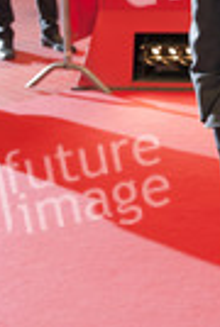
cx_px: 312
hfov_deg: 11.2
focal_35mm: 119
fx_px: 1085
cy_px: 71
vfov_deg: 17.0
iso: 1000
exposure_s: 1/160
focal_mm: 40
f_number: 4.5
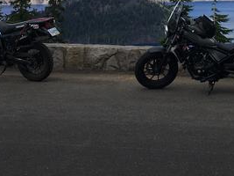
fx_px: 588
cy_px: -25
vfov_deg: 16.4
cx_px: 202
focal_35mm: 87
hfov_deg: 22.1
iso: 25
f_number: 2.2
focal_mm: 4.15
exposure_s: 1/1832
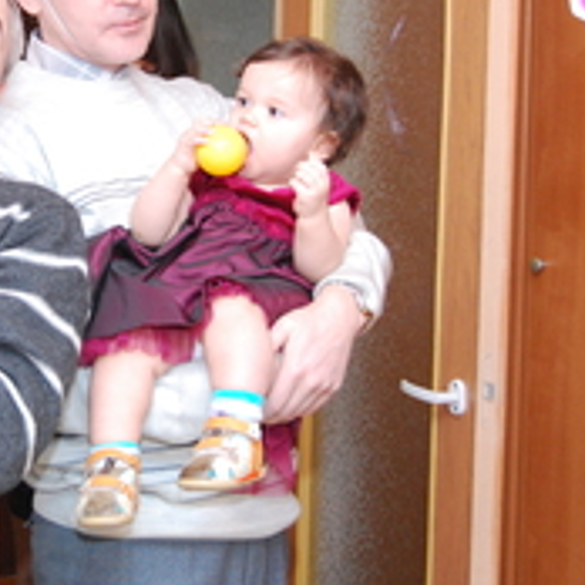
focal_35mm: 102
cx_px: 57
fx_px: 1952
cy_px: 190
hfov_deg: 16.8
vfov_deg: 17.0
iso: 1100
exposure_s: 1/60
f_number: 4.5
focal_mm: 31
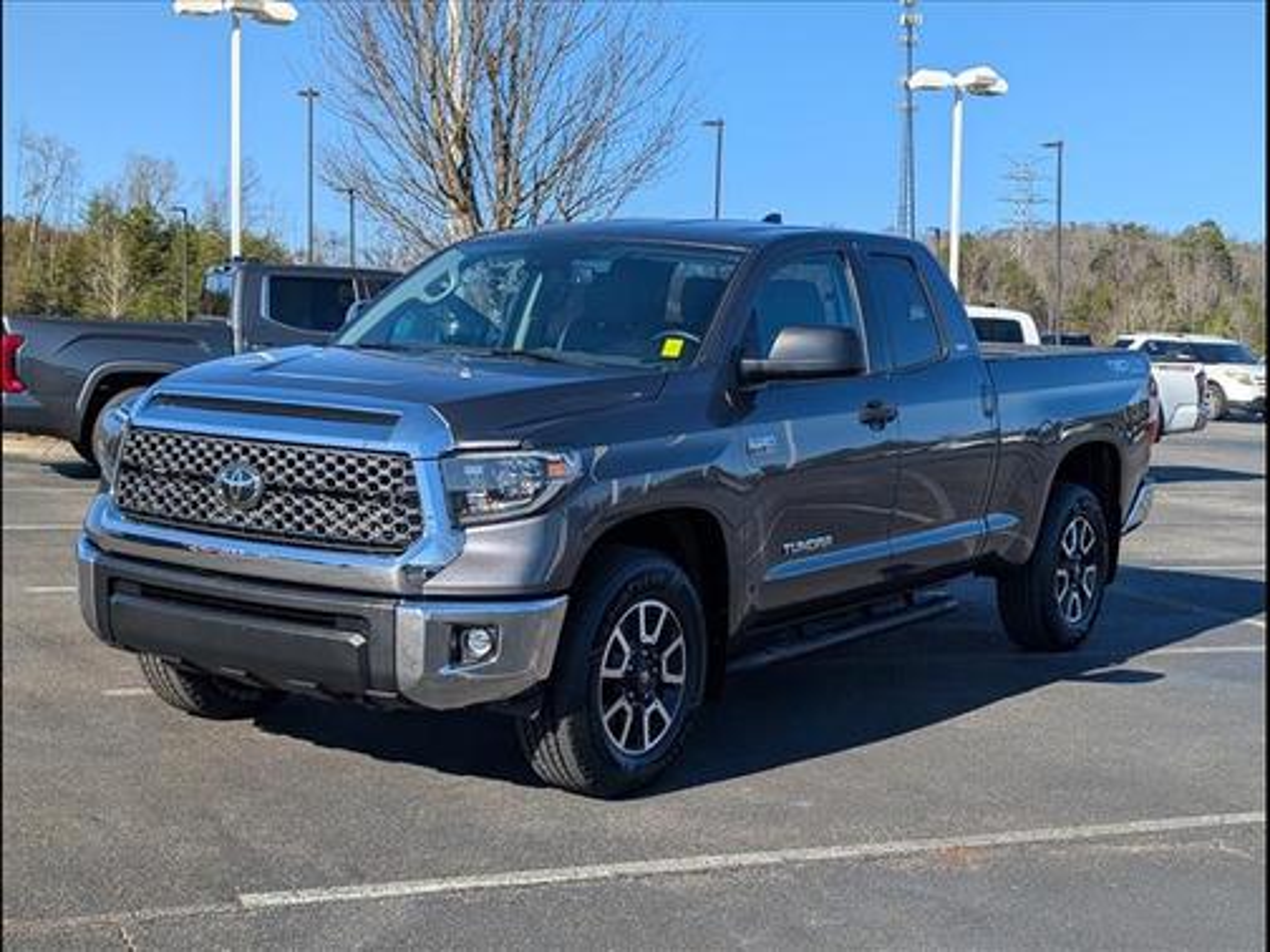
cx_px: 635
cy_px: 476
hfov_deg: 38.9
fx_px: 1798
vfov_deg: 29.7
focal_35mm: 49
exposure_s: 1/1111
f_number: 1.68
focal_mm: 6.9
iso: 21
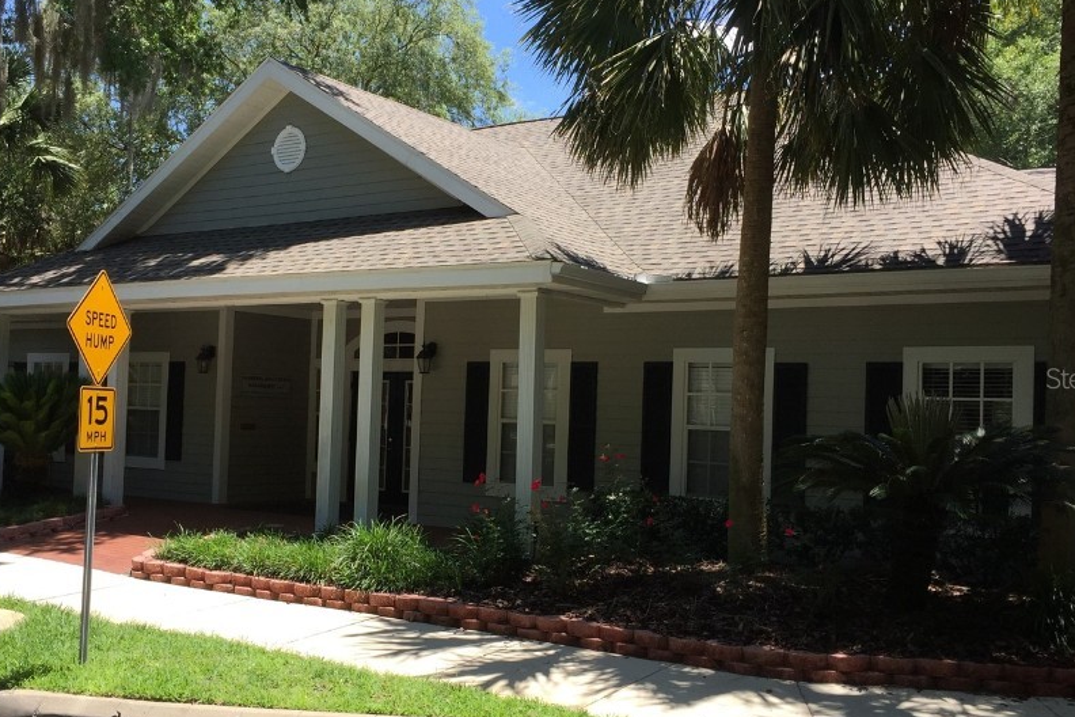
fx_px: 1164
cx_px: 479
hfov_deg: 49.5
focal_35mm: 39
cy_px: 378
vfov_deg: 34.2
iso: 32
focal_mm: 4.15
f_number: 2.2
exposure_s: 1/898
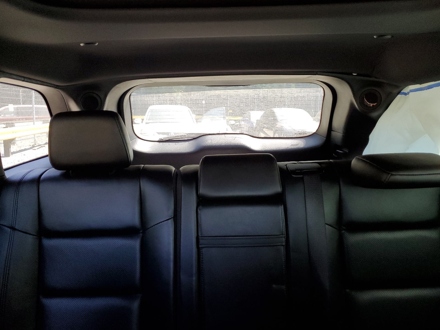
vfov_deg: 53.1
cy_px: 165
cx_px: 220
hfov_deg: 67.3
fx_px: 330
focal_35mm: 26
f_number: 1.5
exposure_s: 1/120
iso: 94
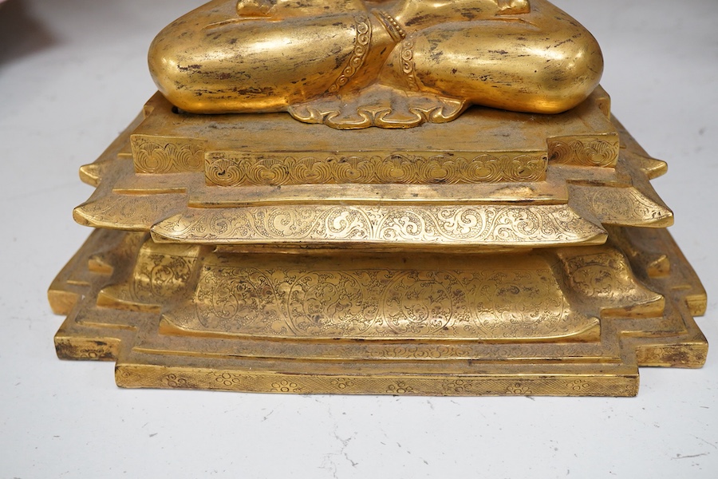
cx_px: 359
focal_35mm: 45
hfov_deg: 43.6
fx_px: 897
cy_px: 240
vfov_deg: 29.9
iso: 1250
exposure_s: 1/125
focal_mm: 30
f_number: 9
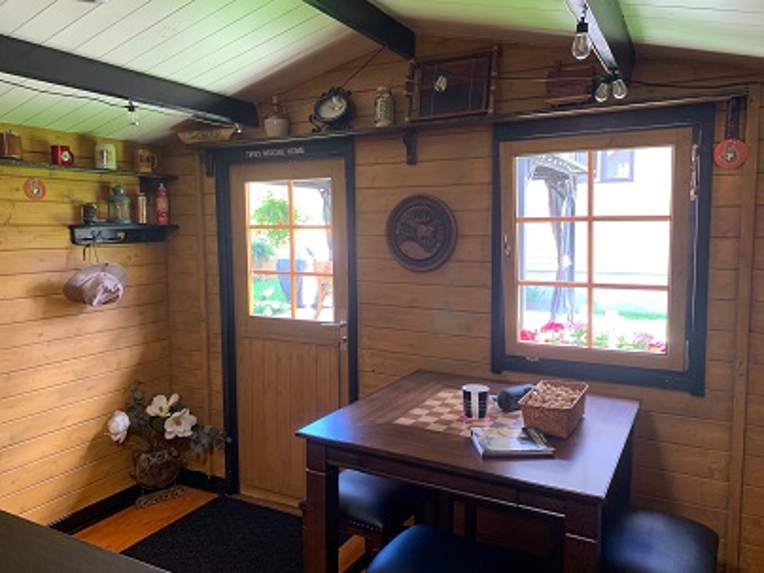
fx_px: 574
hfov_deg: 67.3
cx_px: 382
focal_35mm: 26
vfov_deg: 53.1
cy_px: 286
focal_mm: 4.25
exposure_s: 1/60
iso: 125
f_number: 1.8
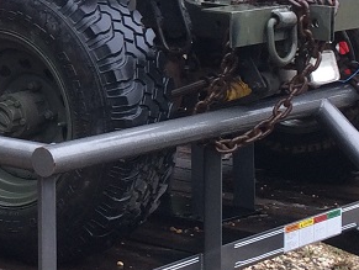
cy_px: -57
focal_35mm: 130
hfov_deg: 14.5
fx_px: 1350
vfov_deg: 11.2
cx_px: -118
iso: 40
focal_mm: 4.15
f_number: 2.2
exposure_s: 1/120
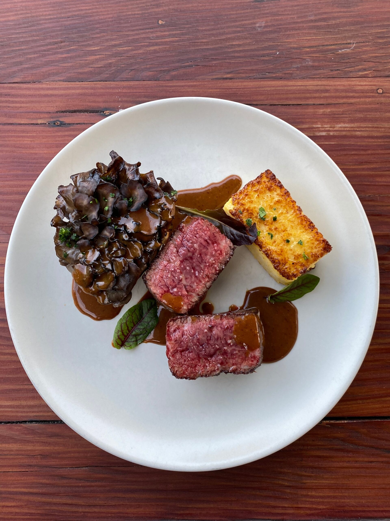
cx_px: 195
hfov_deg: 53.1
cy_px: 260
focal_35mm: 26
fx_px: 391
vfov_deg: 67.3
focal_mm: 4.25
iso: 80
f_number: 1.8
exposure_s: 1/110
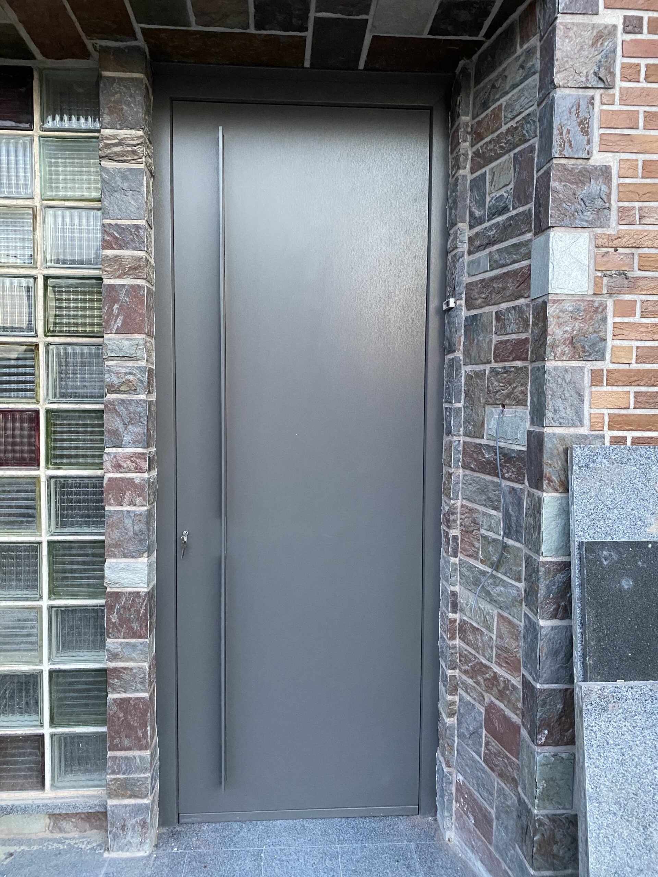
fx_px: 659
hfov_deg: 53.1
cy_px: 438
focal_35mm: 26
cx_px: 329
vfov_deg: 67.3
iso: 500
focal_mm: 4.25
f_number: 1.8
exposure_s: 1/40
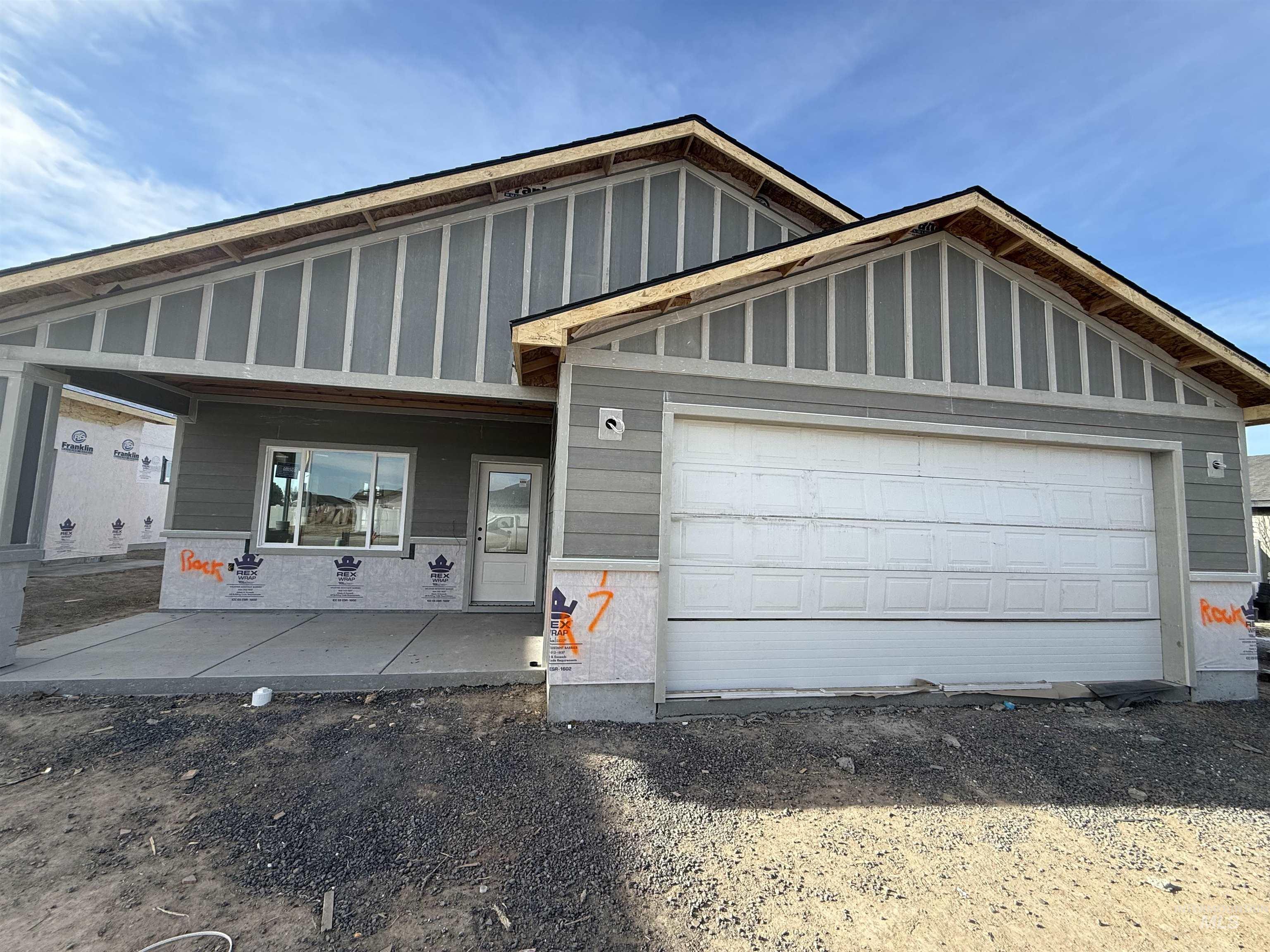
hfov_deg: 102.1
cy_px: 476
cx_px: 635
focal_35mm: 14
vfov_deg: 85.7
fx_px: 514
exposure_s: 1/914
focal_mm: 2.22
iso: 50
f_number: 2.2
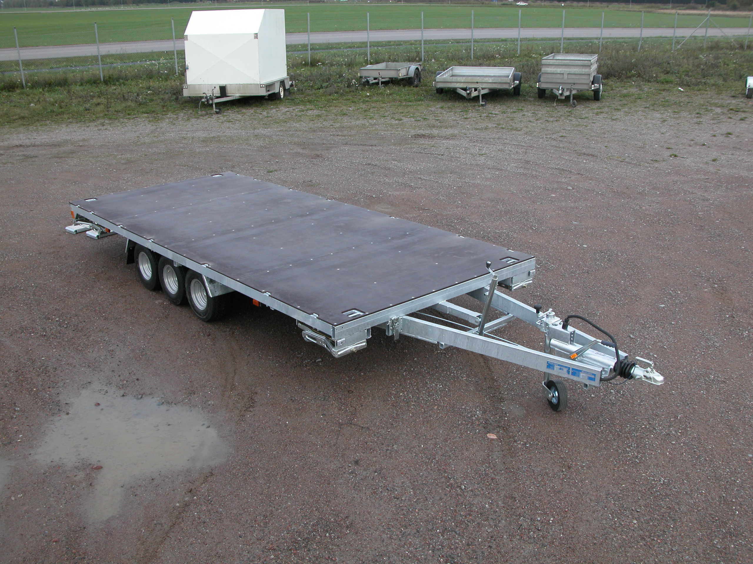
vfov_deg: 41.8
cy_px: 282
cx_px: 376
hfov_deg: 54.0
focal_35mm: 34
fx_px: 740
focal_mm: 8.9
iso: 100
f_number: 4.5
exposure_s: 1/136
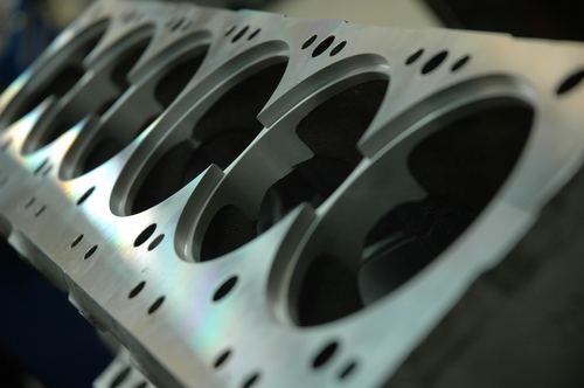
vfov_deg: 13.0
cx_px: 292
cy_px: 194
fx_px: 1701
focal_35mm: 105
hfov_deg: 19.5
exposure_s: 1/20
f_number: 4.5
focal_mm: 70
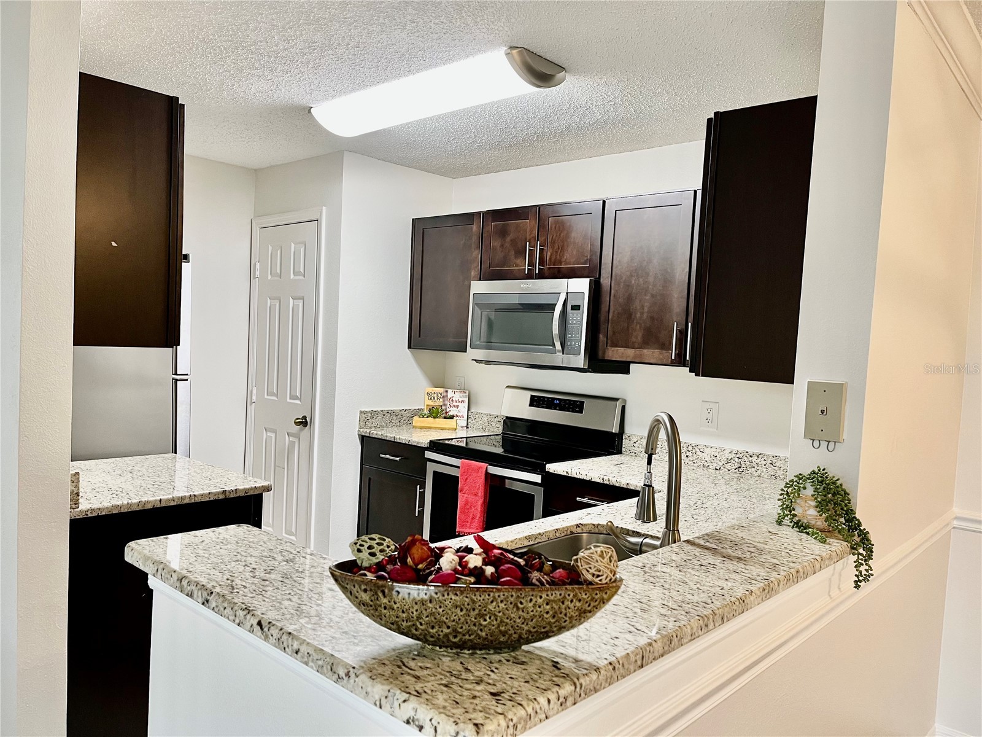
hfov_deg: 67.3
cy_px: 368
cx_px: 491
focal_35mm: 26
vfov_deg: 53.1
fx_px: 738
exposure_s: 1/60
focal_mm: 5.1
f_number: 1.6
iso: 80
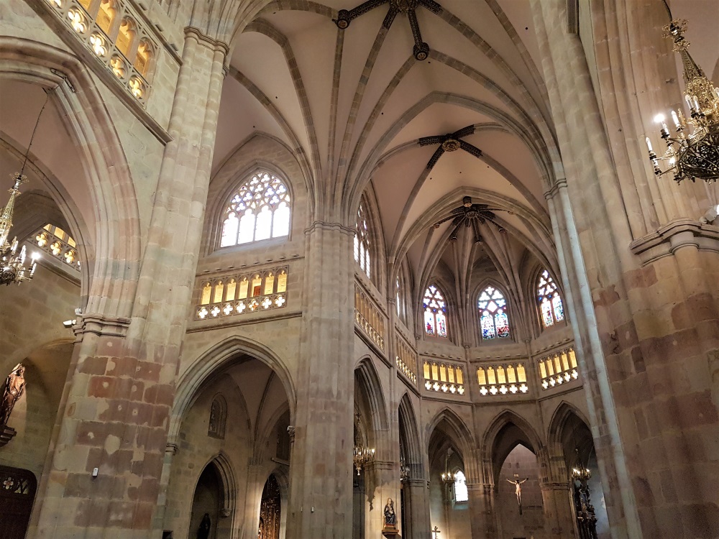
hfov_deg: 67.3
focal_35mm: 26
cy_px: 270
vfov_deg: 53.1
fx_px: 540
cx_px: 360
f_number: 1.7
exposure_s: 1/20
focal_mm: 4.2
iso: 250
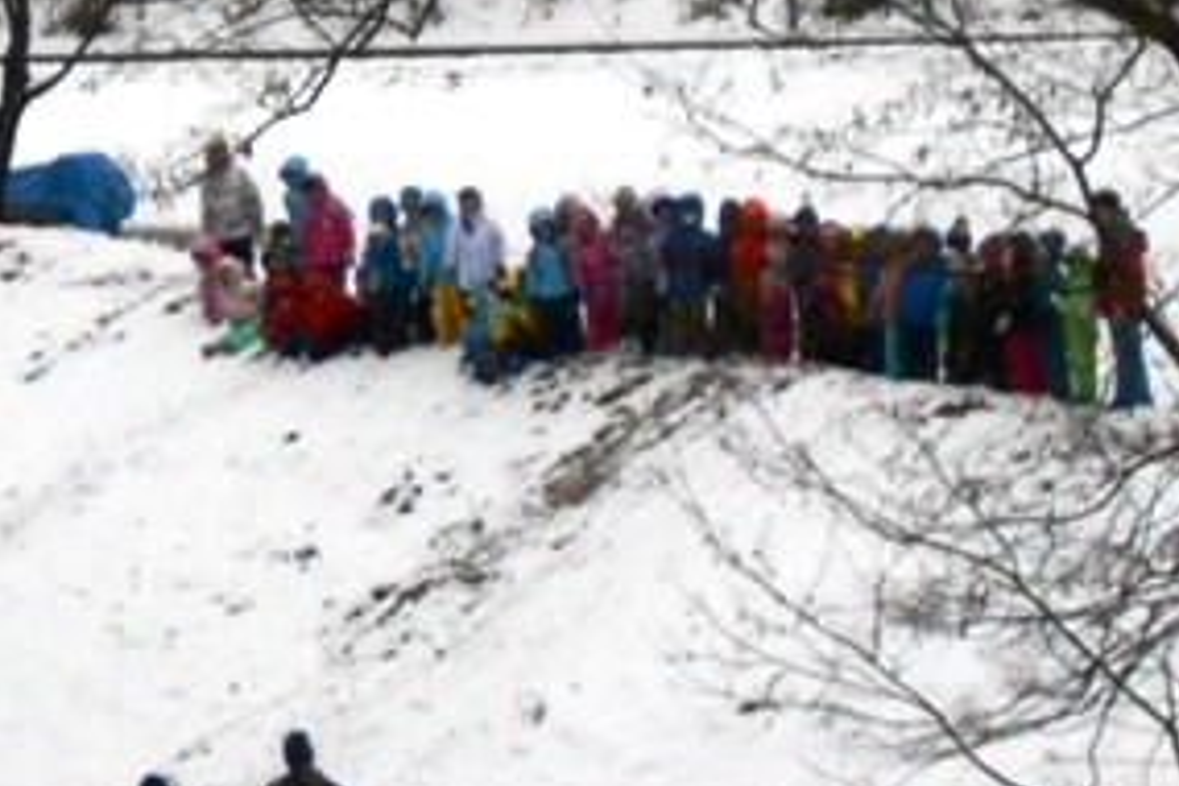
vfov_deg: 7.4
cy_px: 583
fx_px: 6058
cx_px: 323
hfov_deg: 11.1
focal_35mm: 185
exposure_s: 1/250
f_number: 6
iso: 400
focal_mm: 20.1
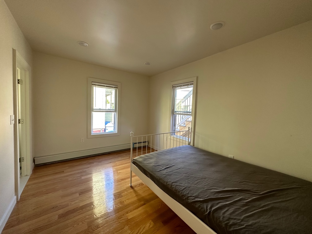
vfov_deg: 85.7
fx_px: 126
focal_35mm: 14
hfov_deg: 102.1
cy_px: 117
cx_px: 156
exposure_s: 1/99
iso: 160
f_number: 2.2
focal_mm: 2.22
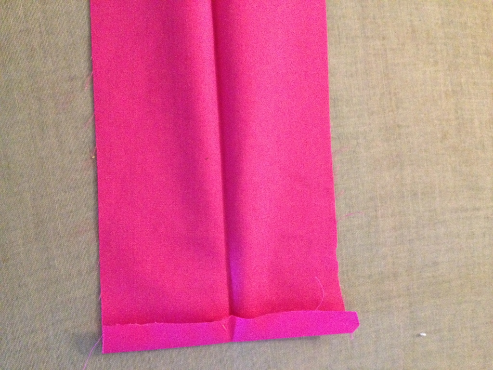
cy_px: 185
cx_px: 246
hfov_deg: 52.6
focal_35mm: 35
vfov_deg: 40.7
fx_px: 498
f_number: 2.4
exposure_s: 1/15
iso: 500
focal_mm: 4.28
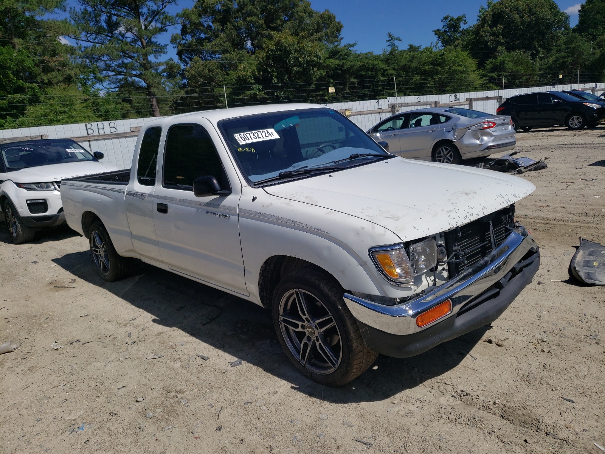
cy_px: 227
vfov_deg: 53.1
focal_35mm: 26
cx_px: 302
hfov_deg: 67.3
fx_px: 454
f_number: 1.5
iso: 51
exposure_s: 1/10000
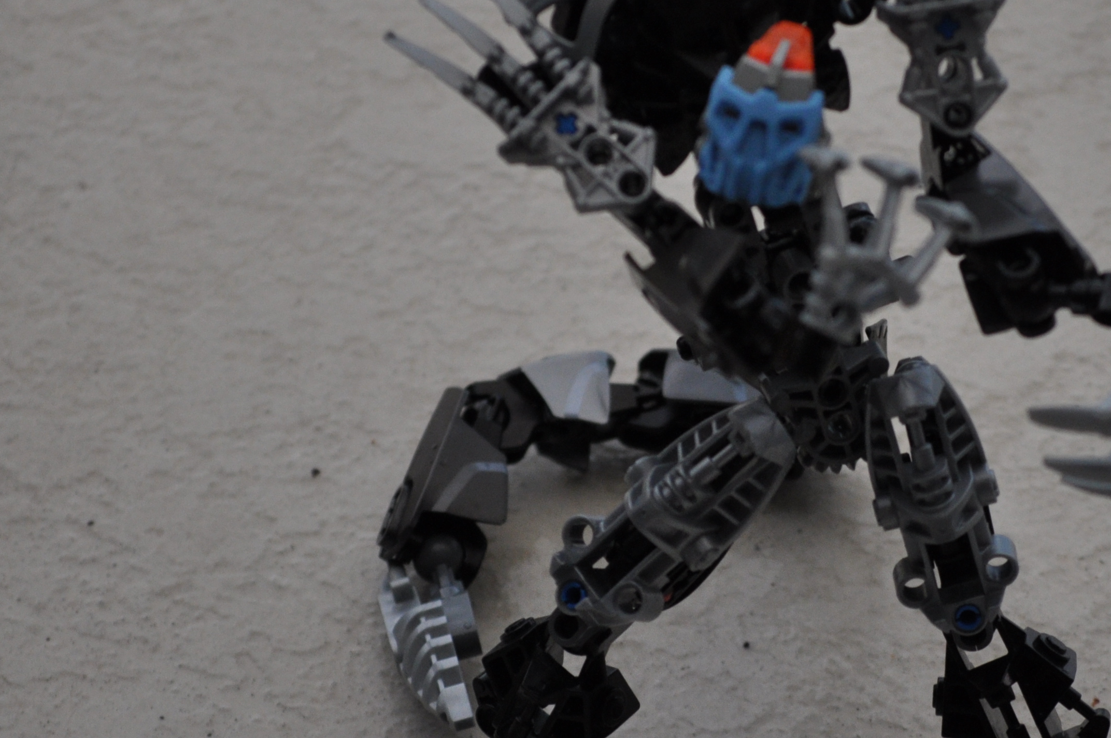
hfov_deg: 8.0
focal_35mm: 258
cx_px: 765
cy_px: 386
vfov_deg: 5.3
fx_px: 7952
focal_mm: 86
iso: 640
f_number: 4.2
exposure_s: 1/100
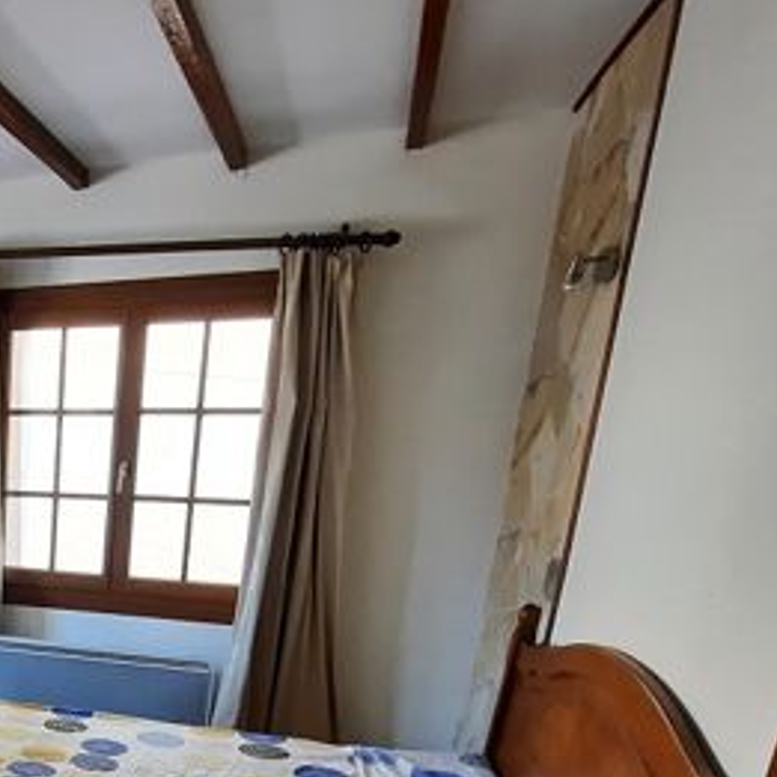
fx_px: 787
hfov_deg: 42.7
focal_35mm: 31
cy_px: 685
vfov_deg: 47.7
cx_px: -52
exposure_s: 1/33
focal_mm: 1.74
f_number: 2.2
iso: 160
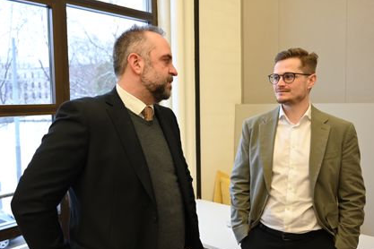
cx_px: 191
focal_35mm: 34
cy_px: 124
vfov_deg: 39.4
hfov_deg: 56.5
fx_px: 348
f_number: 4
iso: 1600
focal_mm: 32.5
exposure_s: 1/125
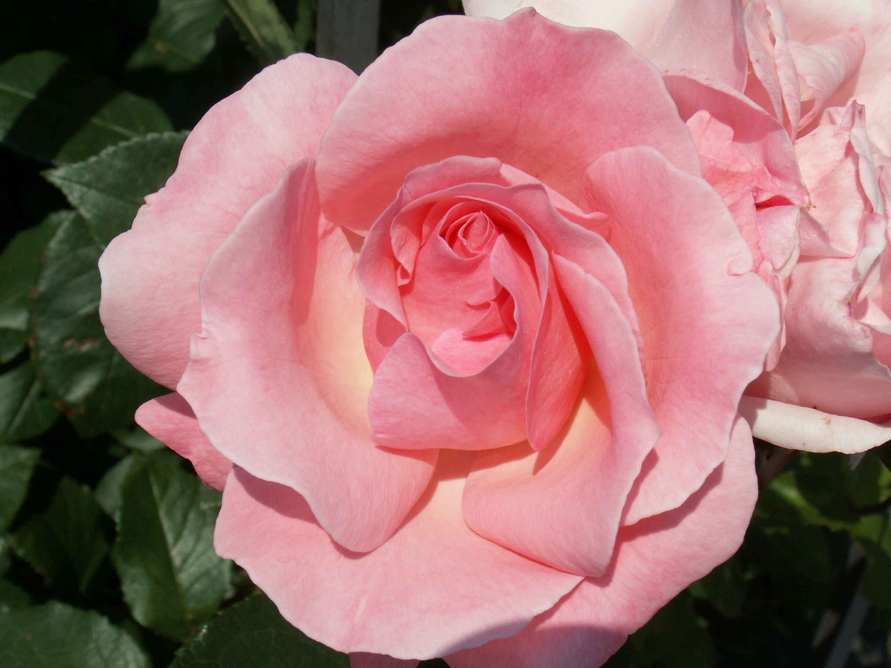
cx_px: 446
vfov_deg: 23.7
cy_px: 334
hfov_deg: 31.2
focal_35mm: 62
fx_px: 1596
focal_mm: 10.28
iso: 50
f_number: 8
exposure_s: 1/320
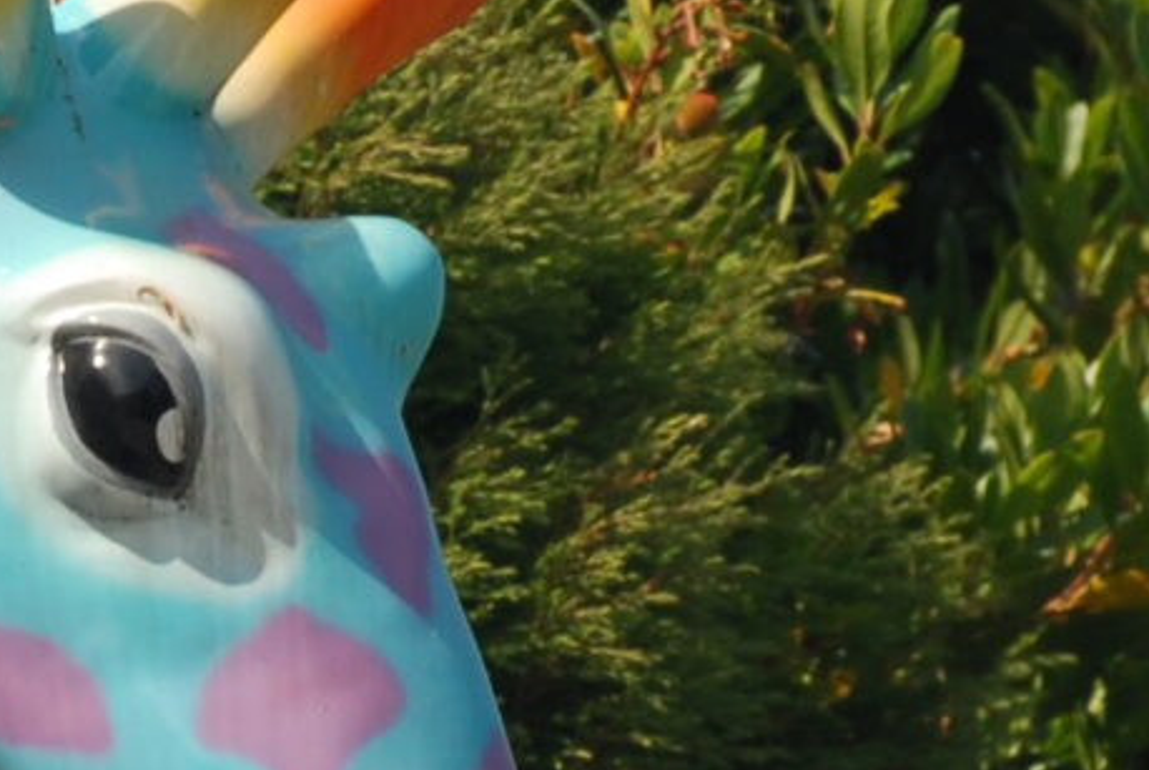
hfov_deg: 1.2
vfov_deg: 0.8
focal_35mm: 1759
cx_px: -55
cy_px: 519
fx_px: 56231
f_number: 7.1
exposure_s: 1/100
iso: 100
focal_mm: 210
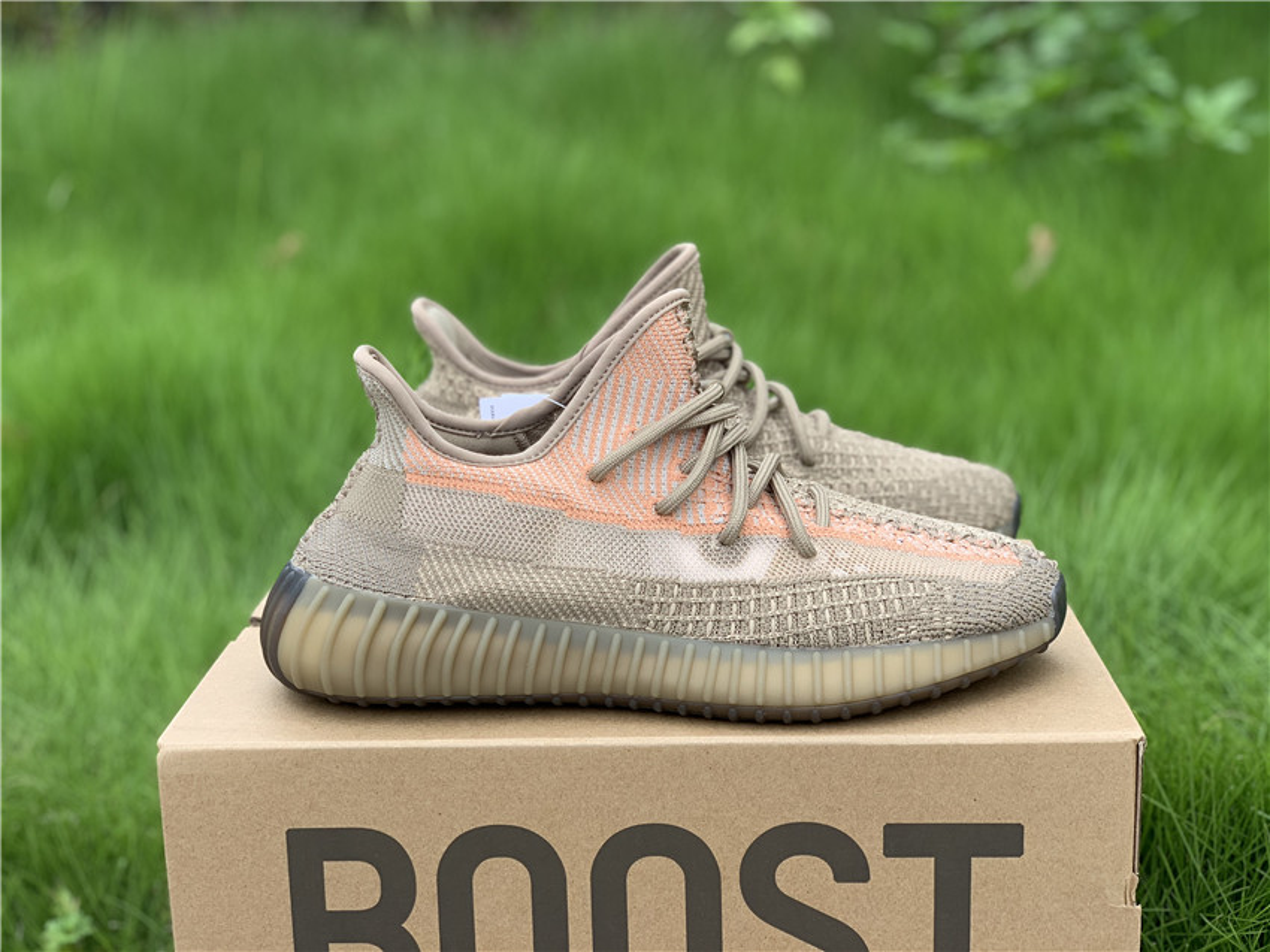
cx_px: 635
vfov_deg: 28.0
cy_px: 476
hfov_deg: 36.8
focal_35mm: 52
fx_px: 1907
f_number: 2.4
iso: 16
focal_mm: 6
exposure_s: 1/358
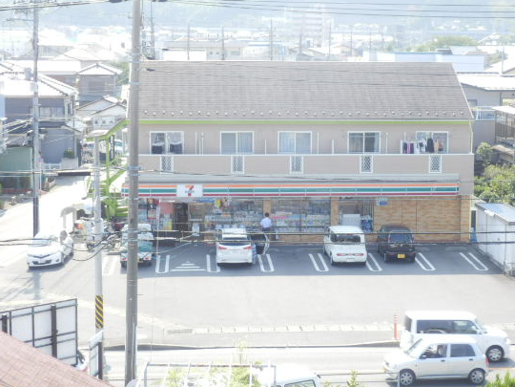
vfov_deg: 16.4
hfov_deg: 21.8
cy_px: 170
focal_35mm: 90
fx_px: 1339
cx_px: 300
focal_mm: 13.5
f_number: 4.9
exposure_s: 1/160
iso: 80
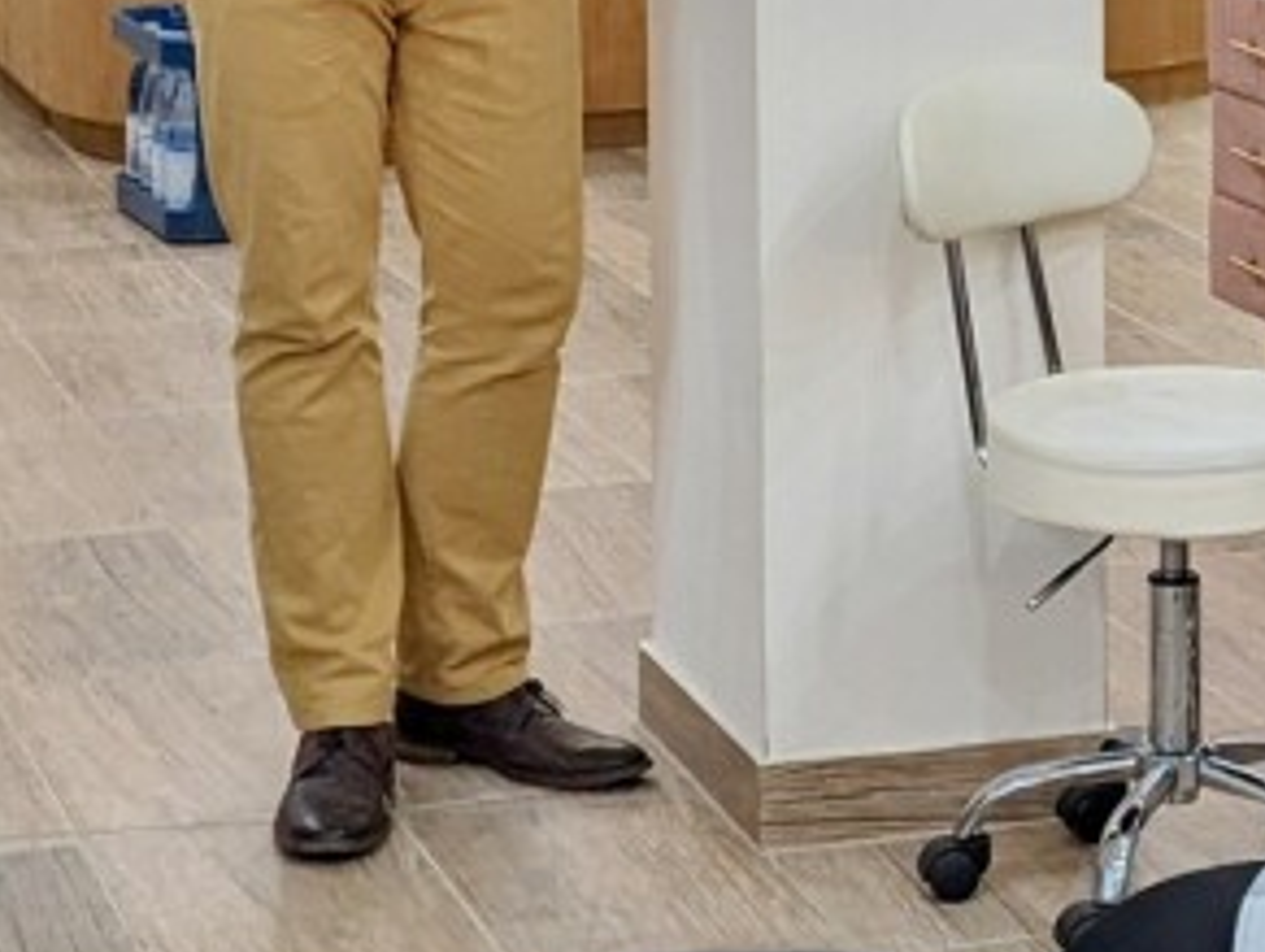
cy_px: -163
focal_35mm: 139
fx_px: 5086
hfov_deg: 14.1
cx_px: 1026
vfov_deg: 10.5
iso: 69
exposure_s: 1/49.9
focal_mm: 4.38
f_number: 1.73
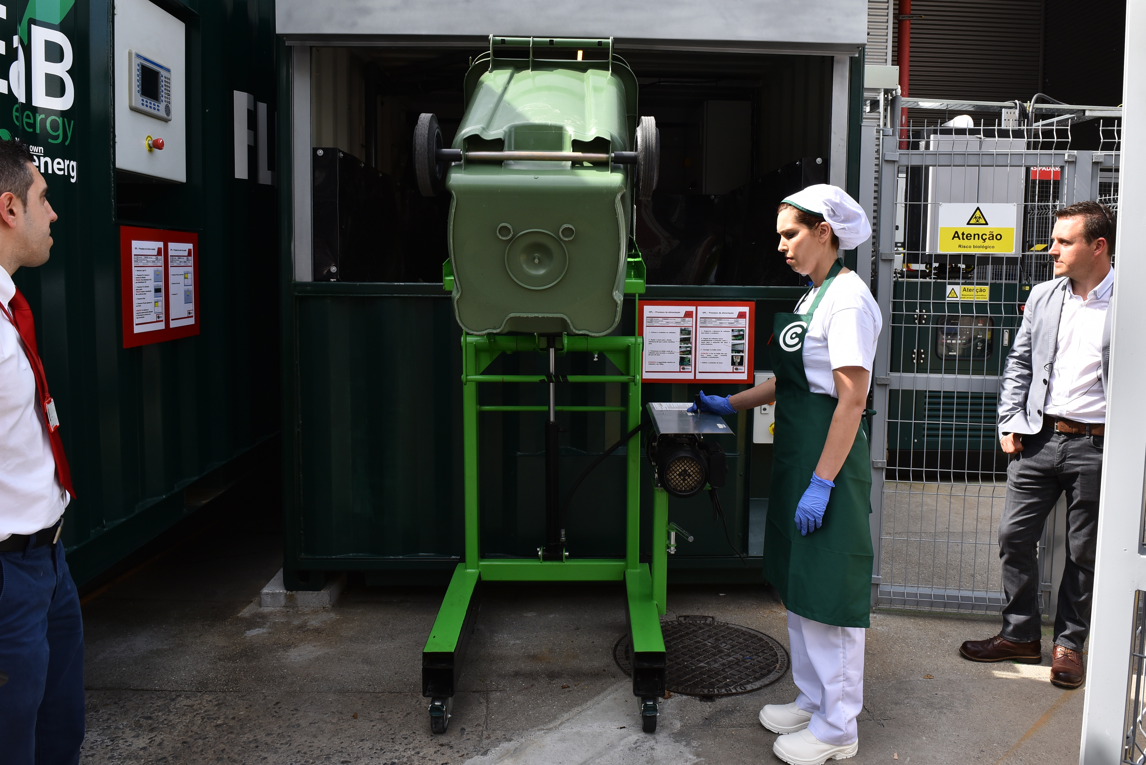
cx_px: 613
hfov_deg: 67.3
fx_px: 860
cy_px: 340
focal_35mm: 27
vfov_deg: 47.9
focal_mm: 24
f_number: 9
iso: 320
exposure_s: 1/160
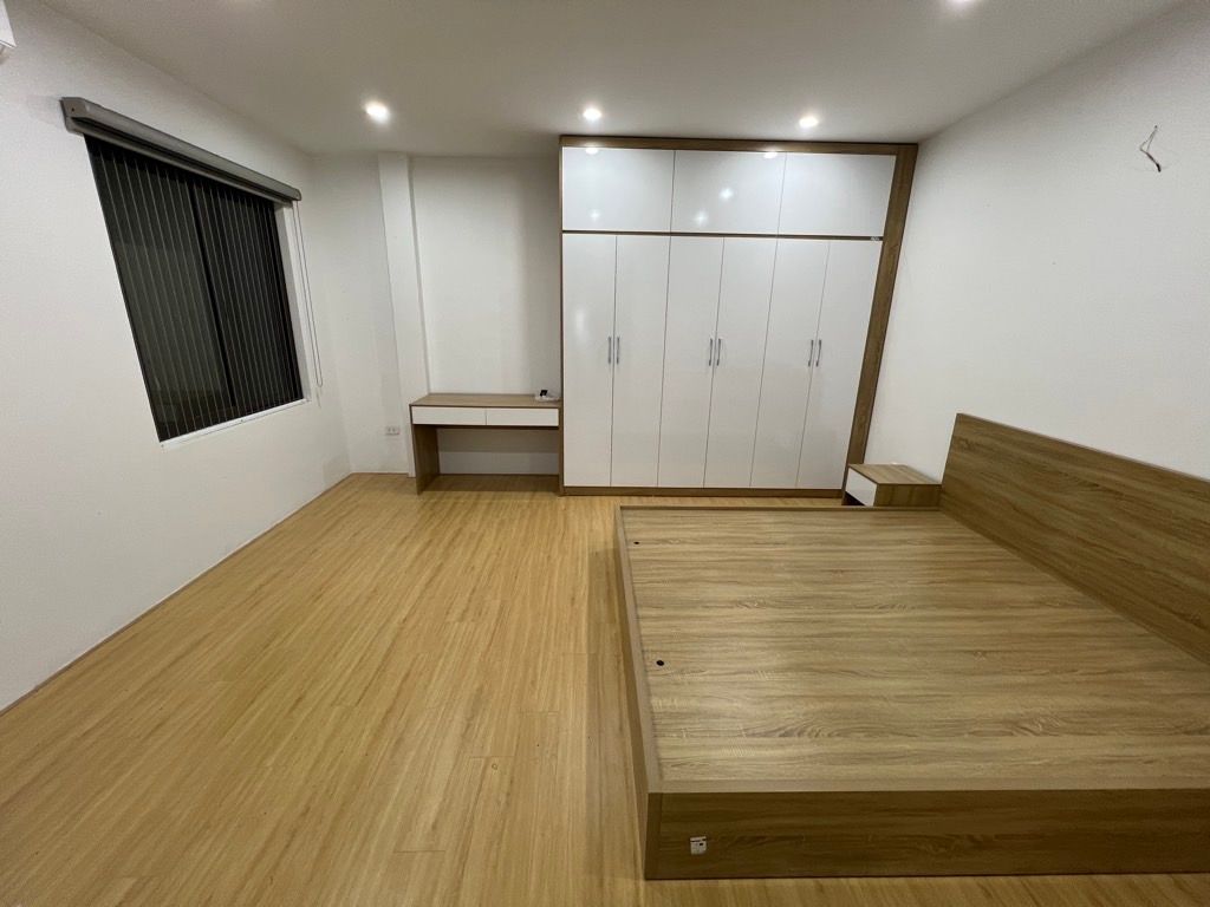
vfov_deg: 89.9
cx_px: 605
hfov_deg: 106.2
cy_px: 454
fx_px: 454
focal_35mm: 13
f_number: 1.8
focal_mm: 1.57
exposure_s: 1/50
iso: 125
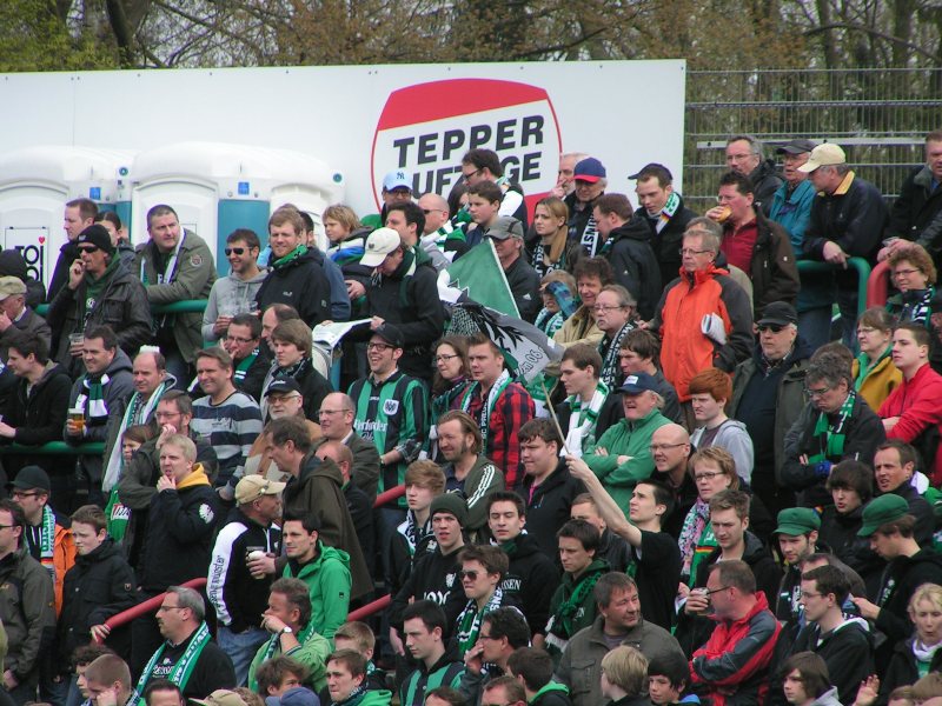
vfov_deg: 3.9
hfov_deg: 5.2
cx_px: 471
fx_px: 10341
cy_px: 353
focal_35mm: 380
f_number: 4.5
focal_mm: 58
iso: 50
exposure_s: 1/400
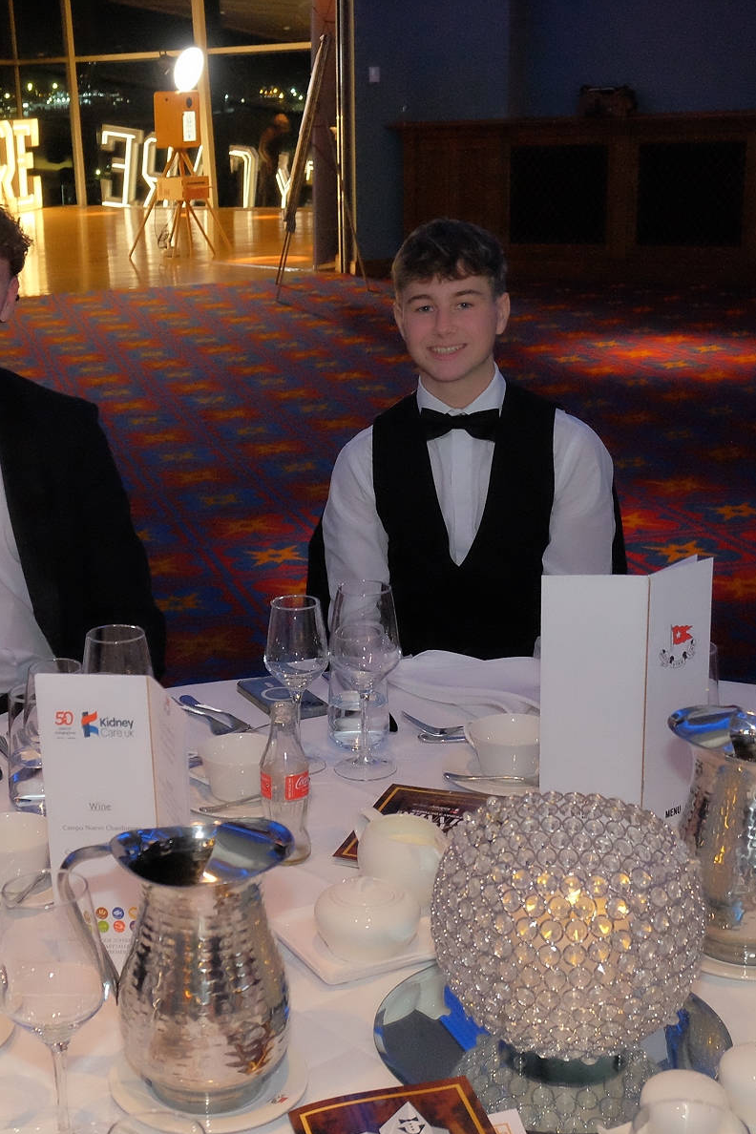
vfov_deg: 39.6
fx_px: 1575
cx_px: 217
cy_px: 571
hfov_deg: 26.7
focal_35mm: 50
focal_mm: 22.3
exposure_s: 1/125
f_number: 4.5
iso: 6400
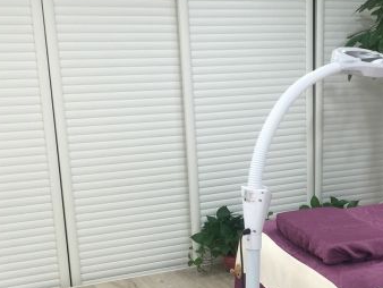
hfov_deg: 31.5
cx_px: 296
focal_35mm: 60
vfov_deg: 24.1
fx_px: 664
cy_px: 228
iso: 32
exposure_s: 1/33
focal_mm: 4.15
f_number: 2.2
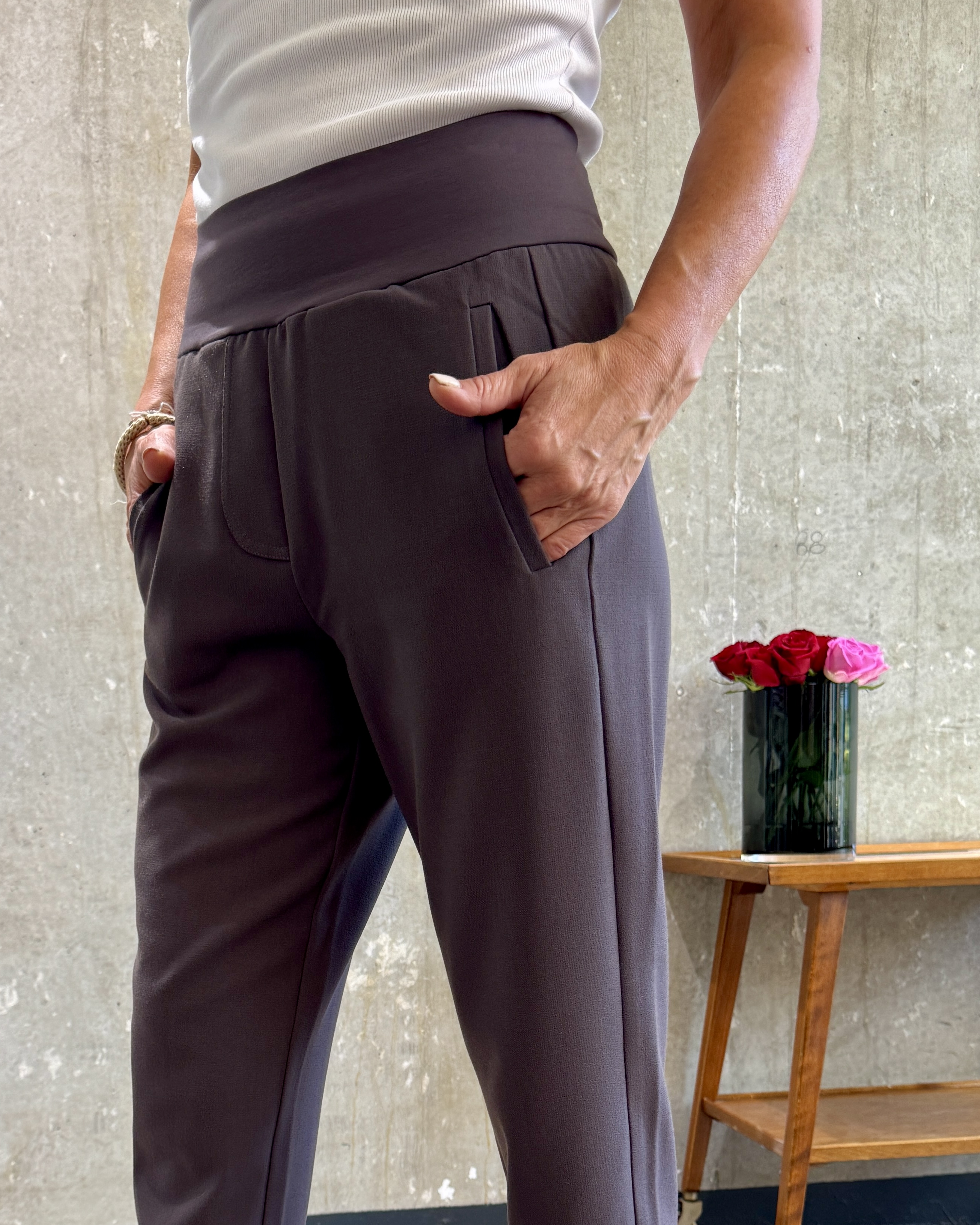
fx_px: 1487
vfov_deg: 43.0
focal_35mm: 41
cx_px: 398
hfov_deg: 36.4
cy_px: 961
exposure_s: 1/121
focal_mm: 6.76
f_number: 1.78
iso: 125
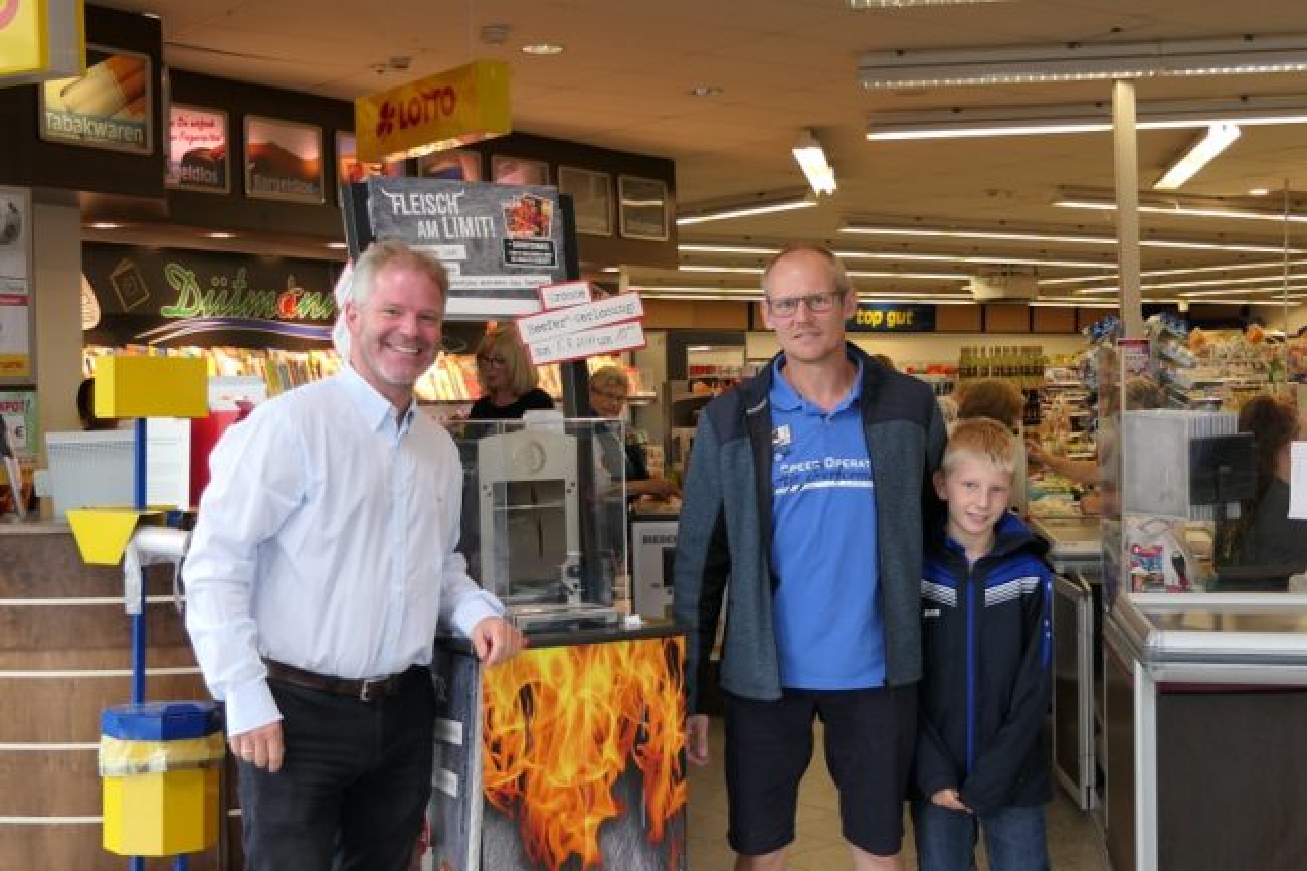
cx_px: 654
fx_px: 1778
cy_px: 436
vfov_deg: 27.5
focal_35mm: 49
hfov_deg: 40.4
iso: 320
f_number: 3.6
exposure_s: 1/80
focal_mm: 18.1
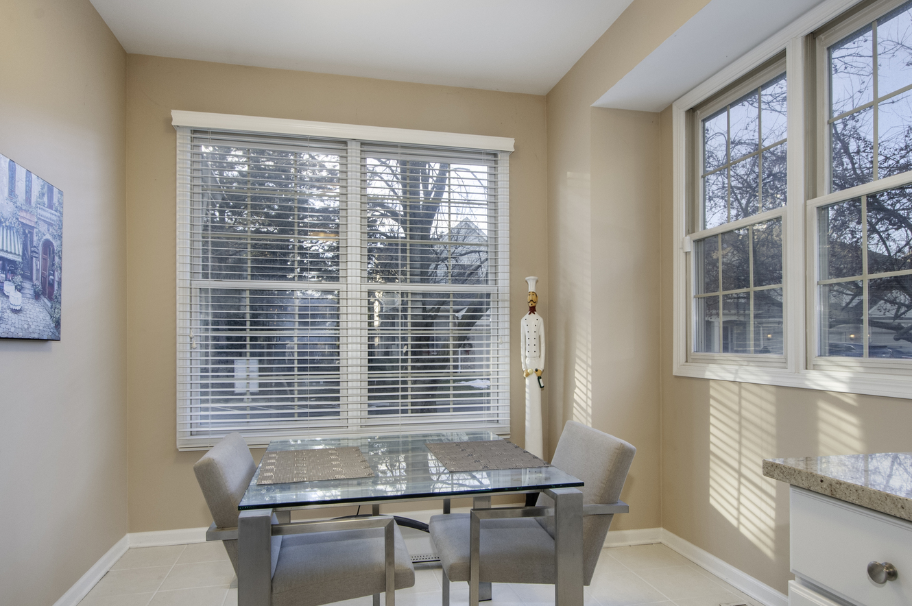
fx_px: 557
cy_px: 321
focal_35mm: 22
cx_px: 451
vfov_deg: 57.1
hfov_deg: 78.6
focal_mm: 12
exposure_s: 1/100
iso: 640
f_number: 9
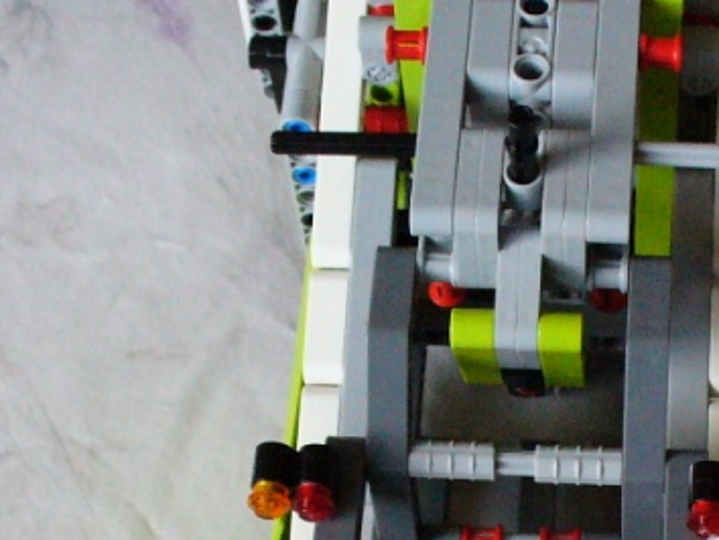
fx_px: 2224
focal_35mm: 107
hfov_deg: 18.1
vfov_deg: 13.5
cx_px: 613
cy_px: 607
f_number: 2.8
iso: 400
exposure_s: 1/160
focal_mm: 6.1
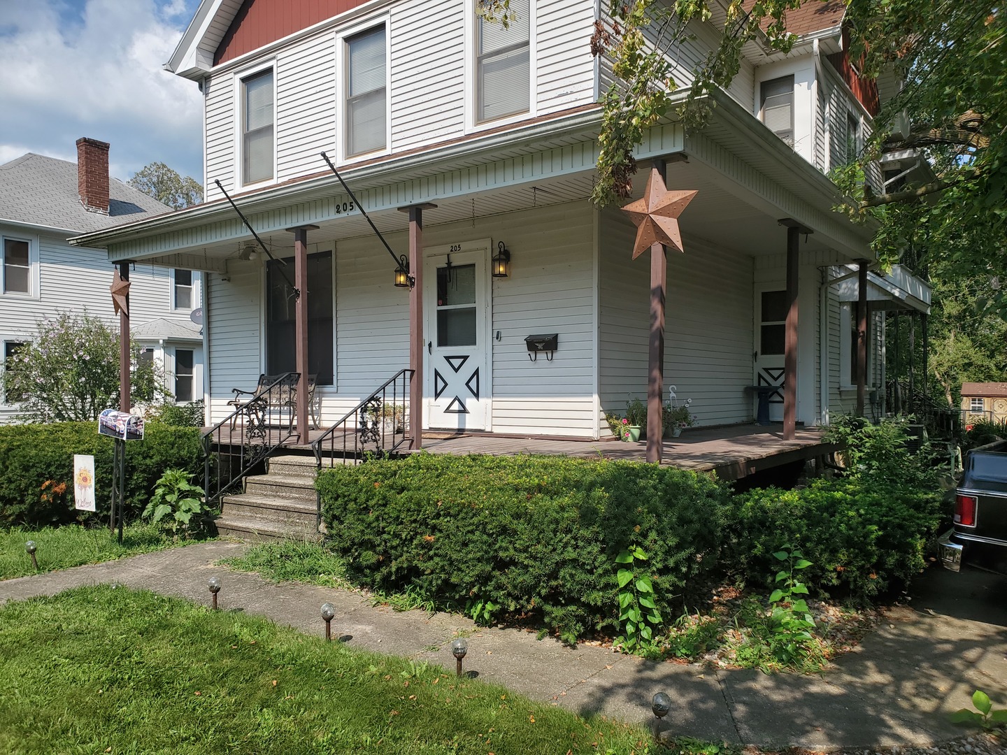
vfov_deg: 53.1
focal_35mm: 26
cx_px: 504
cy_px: 378
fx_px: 756
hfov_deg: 67.3
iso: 50
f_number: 2.4
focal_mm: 4.3
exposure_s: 1/1422
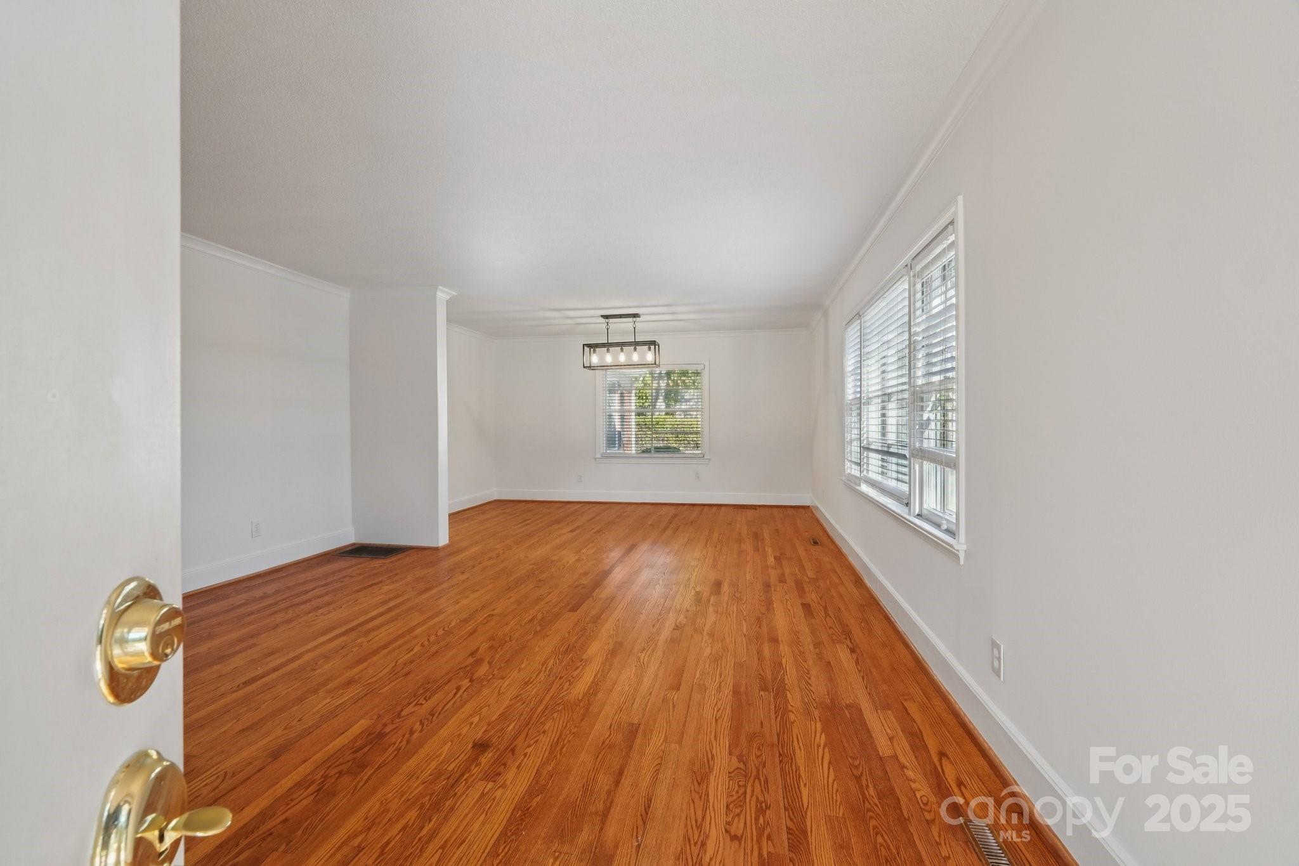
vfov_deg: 77.3
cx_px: 650
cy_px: 433
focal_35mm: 15
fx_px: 541
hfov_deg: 100.4
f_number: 8
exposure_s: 1/20
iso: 400
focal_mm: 10
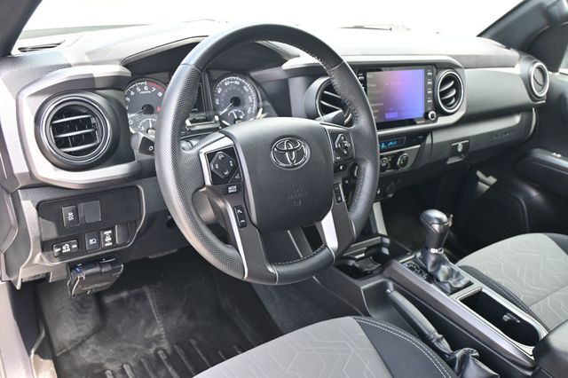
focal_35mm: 32
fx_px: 497
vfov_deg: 41.7
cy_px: 189
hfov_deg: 59.5
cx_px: 284
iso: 500
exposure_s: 1/125
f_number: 4
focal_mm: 21
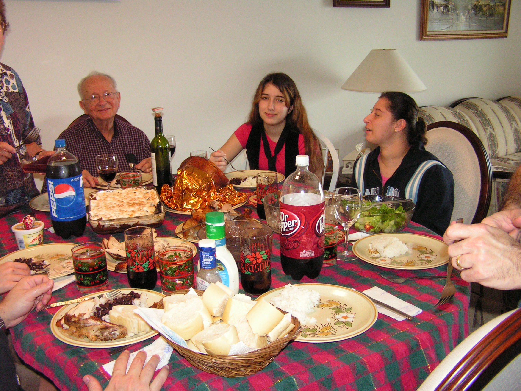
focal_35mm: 38
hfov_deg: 49.0
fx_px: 572
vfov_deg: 37.7
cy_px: 196
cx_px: 260
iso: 200
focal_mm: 6.3
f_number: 2.8
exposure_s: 1/40
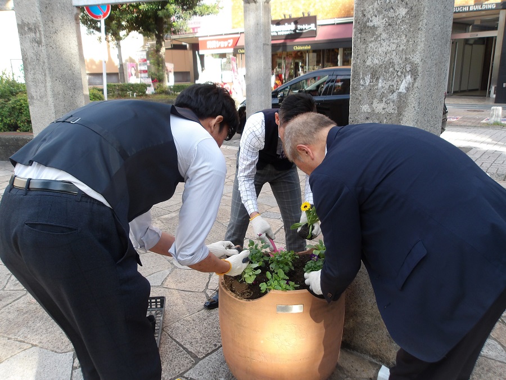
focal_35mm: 27
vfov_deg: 51.4
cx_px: 253
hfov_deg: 65.3
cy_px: 190
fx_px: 395
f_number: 3
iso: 100
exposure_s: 1/238
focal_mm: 4.9
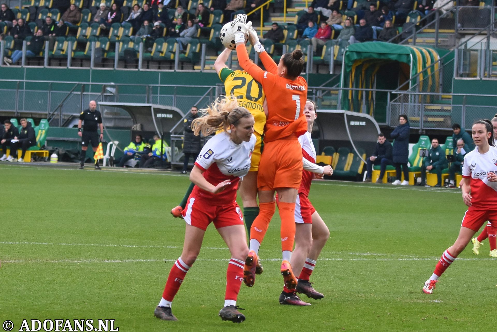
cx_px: 248
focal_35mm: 105
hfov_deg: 19.5
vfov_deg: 13.0
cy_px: 166
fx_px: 1449
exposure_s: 1/800
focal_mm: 70
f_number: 3.2
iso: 800
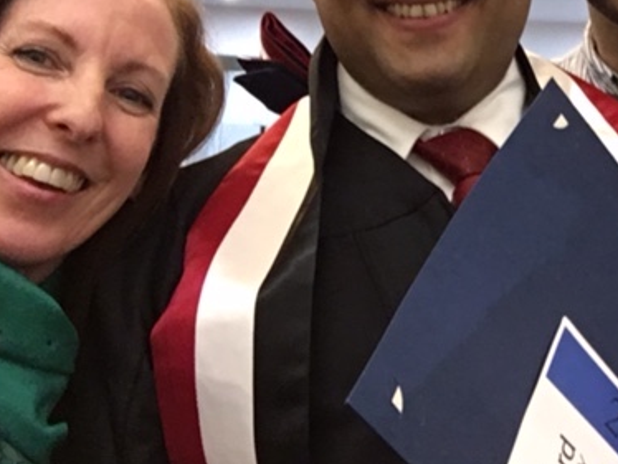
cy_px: 79
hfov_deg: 34.8
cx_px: 511
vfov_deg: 26.9
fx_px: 947
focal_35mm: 53
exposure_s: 1/30
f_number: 2.2
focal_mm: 2.65
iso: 320
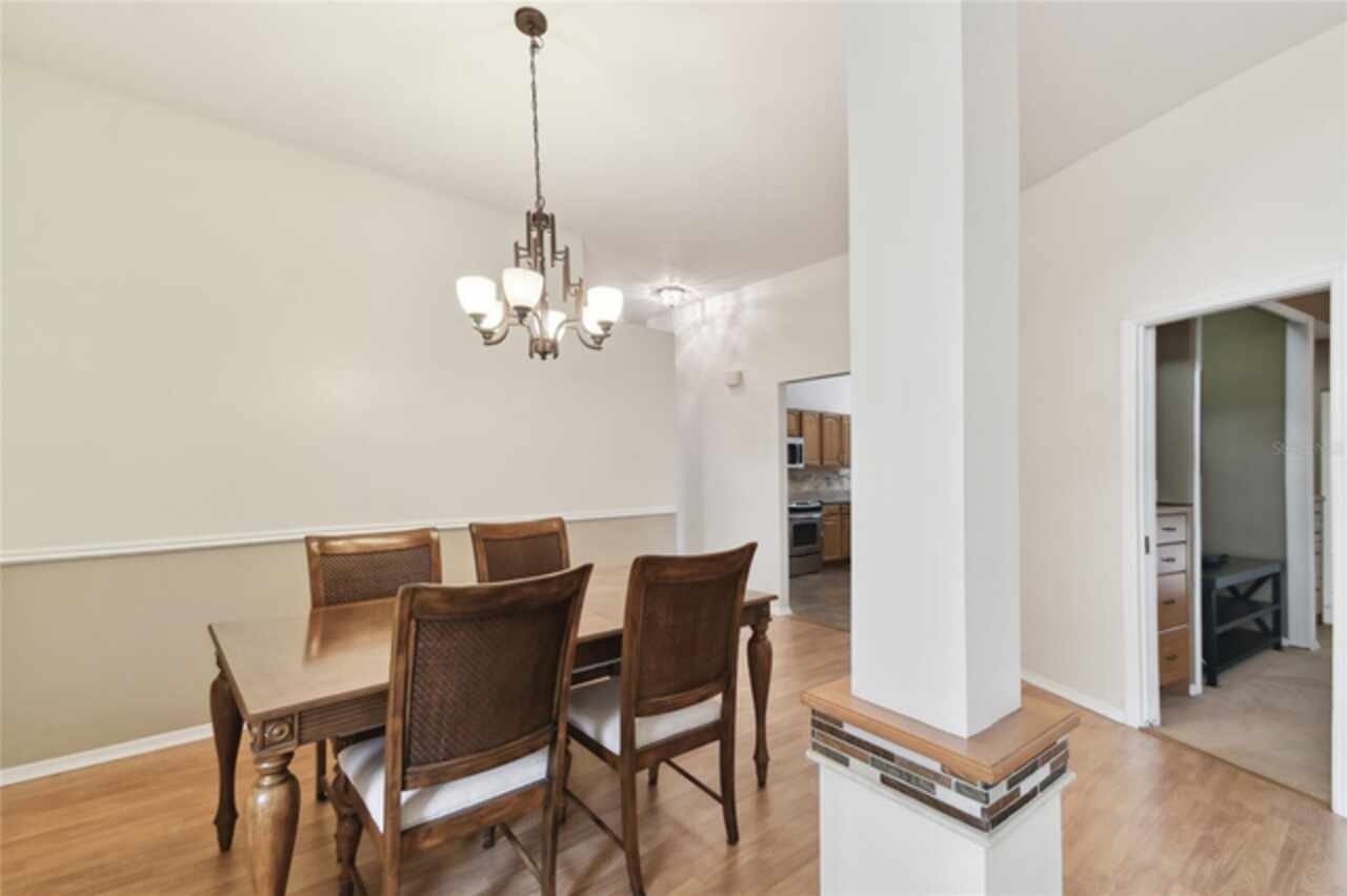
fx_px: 561
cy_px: 448
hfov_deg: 100.4
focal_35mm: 15
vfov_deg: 77.3
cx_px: 674
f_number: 7.1
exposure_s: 1/8
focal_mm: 10
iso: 100
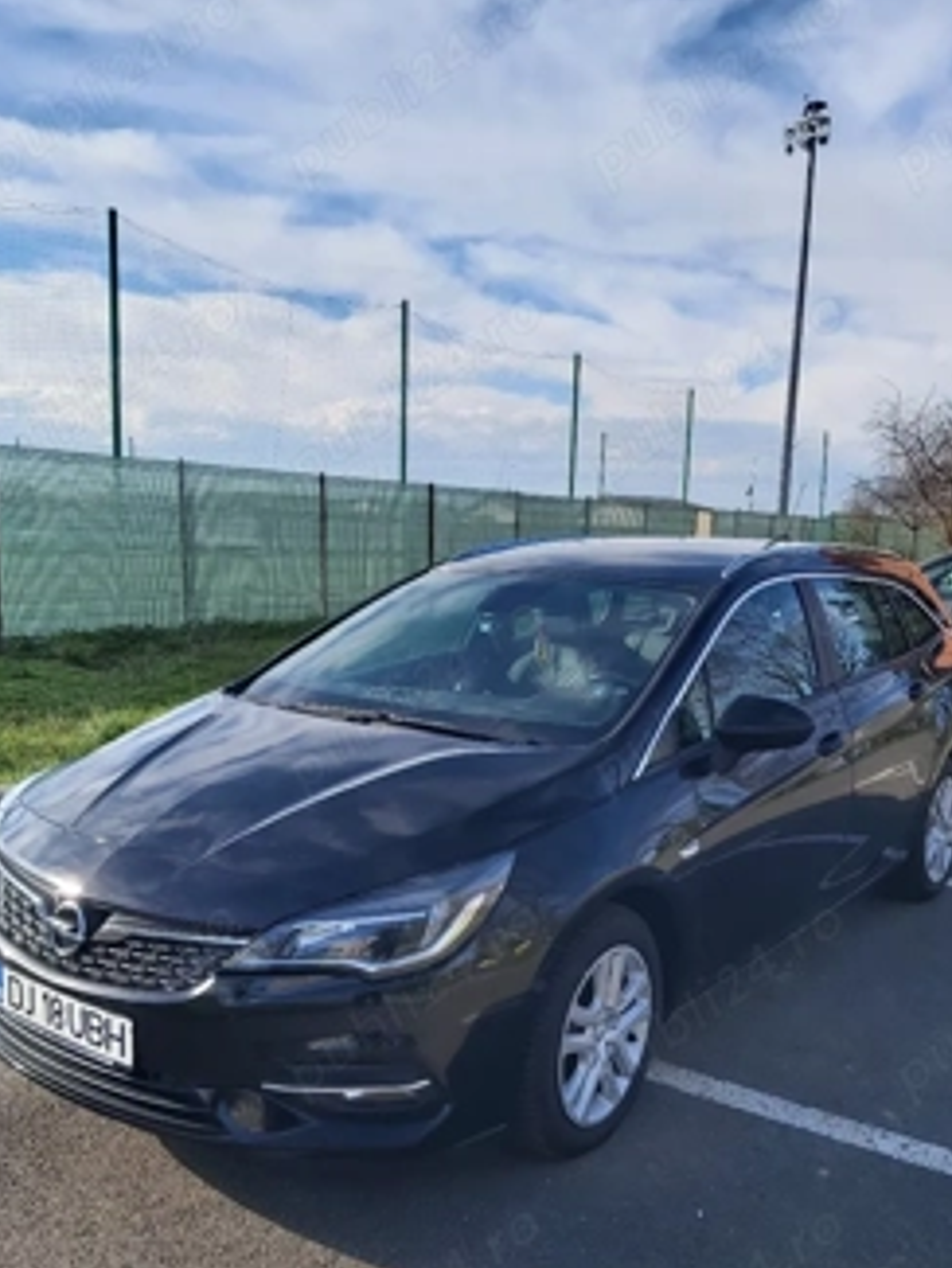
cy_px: 741
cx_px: 492
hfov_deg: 44.2
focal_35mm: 32
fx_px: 1173
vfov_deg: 56.5
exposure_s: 1/2000
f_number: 1.7
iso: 64
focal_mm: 3.92
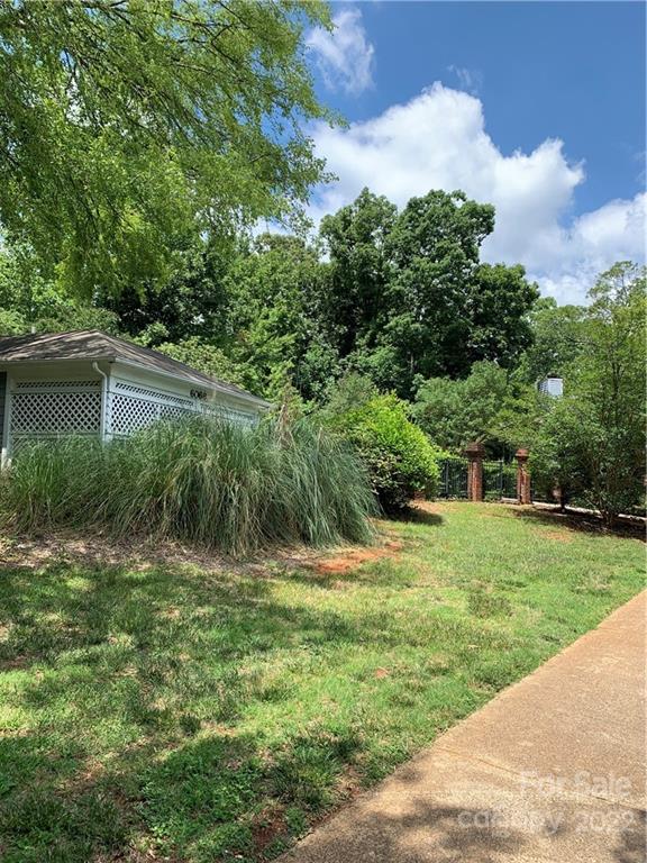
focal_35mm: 26
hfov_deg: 53.1
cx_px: 324
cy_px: 432
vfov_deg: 67.3
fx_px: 648
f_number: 1.8
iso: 25
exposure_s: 1/1250
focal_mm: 4.25
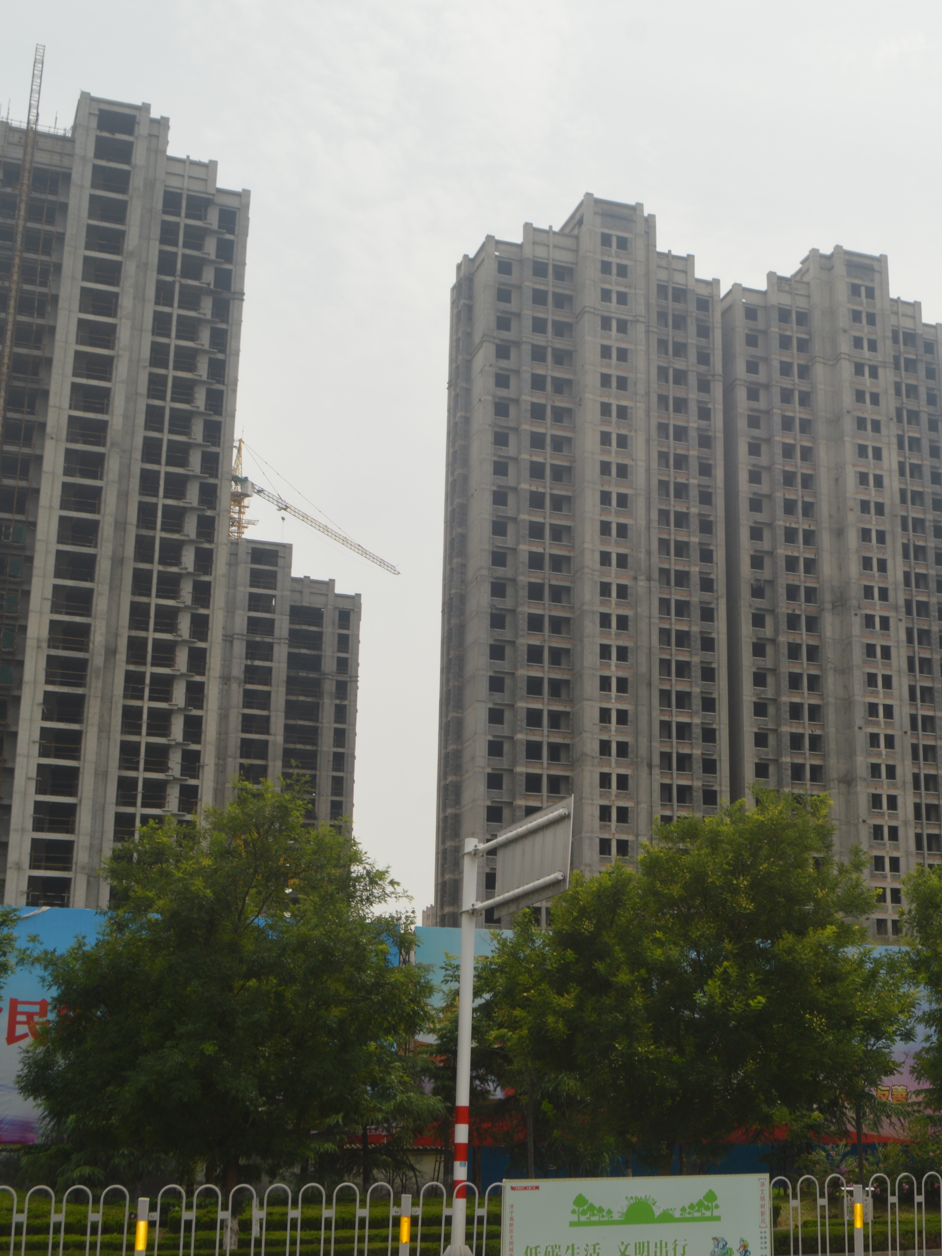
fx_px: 1742
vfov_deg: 39.7
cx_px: 710
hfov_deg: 29.8
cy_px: 626
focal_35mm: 48
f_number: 9
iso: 100
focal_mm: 22
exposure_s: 1/200
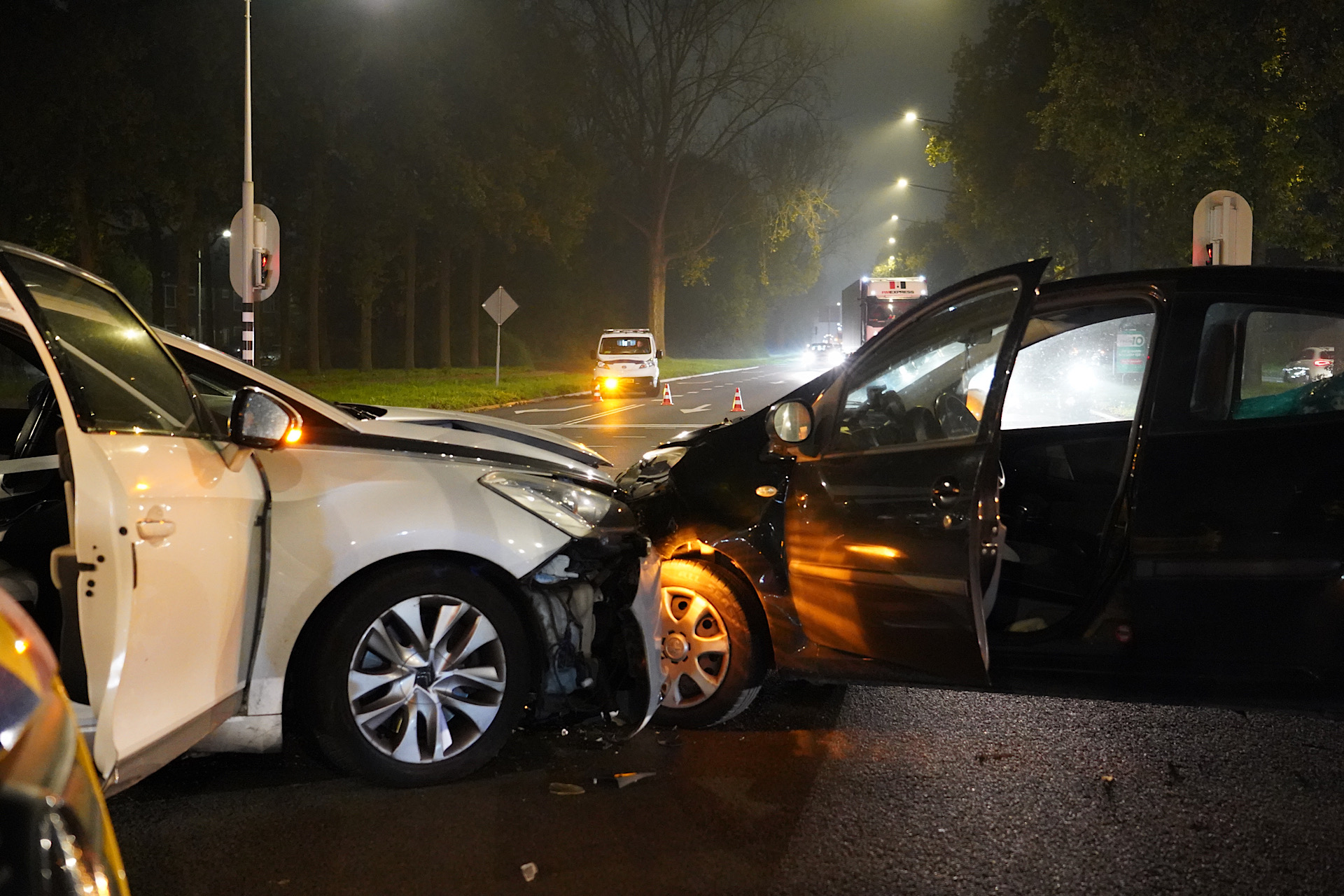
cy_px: 448
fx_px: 1605
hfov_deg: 45.4
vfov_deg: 31.2
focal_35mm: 43
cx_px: 672
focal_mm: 43
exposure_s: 1/50
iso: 12800
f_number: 4
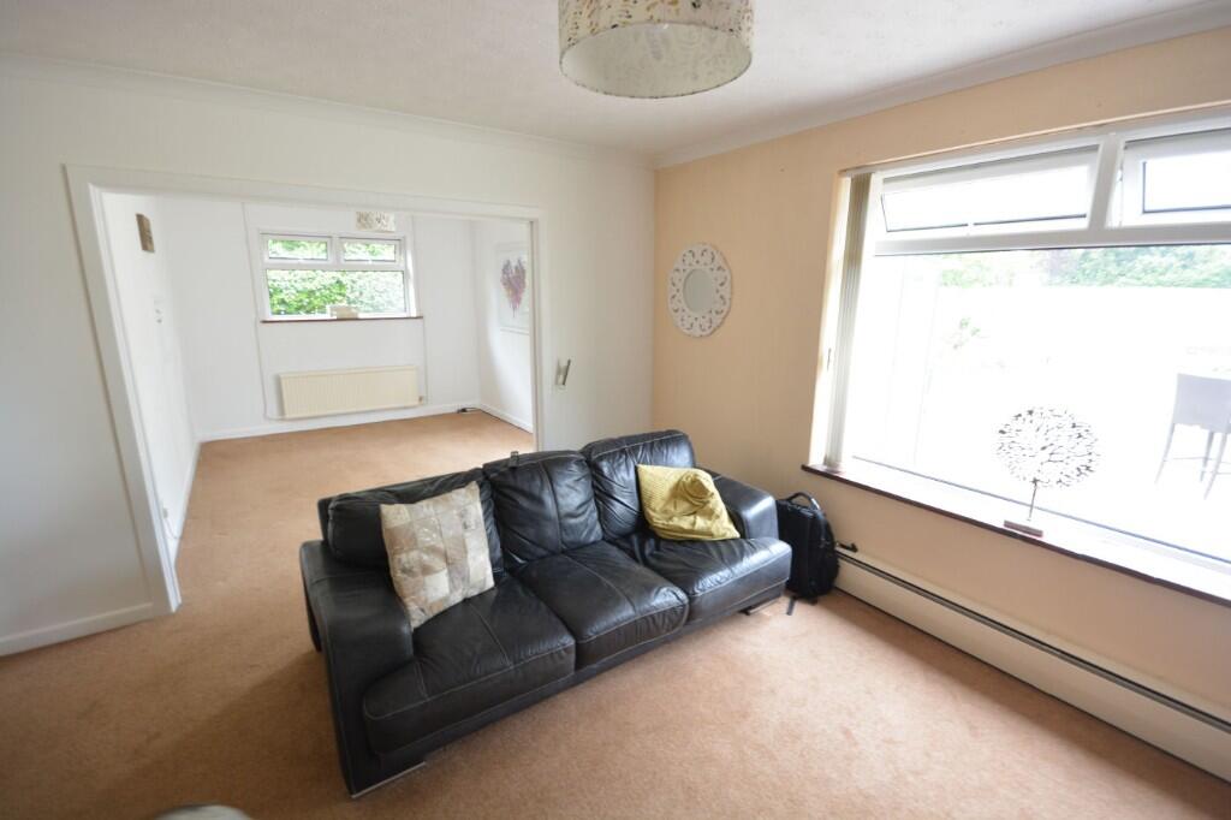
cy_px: 410
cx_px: 616
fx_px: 513
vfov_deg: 77.3
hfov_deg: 100.4
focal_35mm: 15
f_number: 8
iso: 400
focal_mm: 10
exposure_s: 1/10
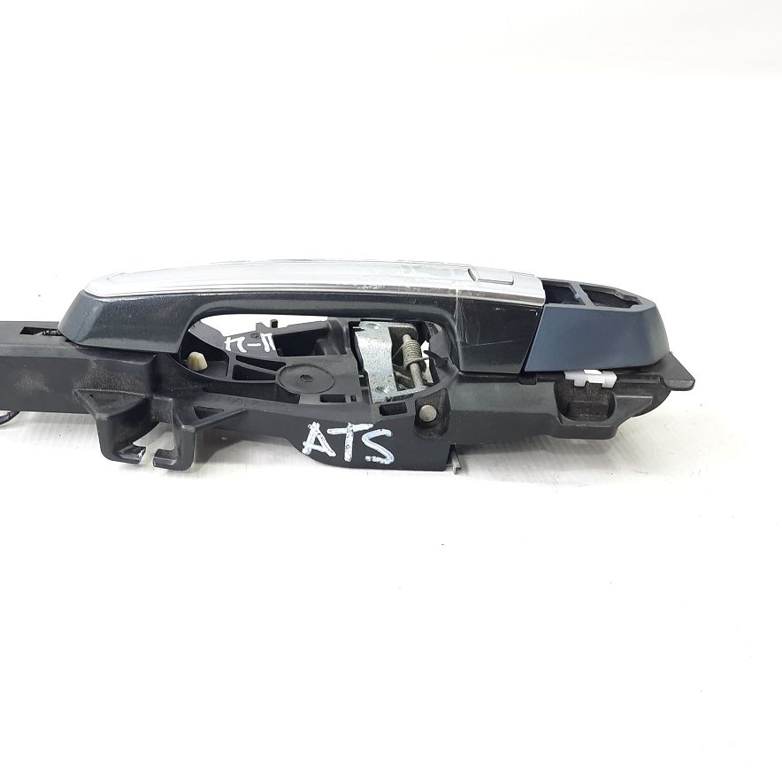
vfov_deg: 54.0
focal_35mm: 30
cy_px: 390
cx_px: 276
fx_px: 767
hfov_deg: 53.2
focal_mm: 4.6
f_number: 2
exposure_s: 1/50
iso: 100
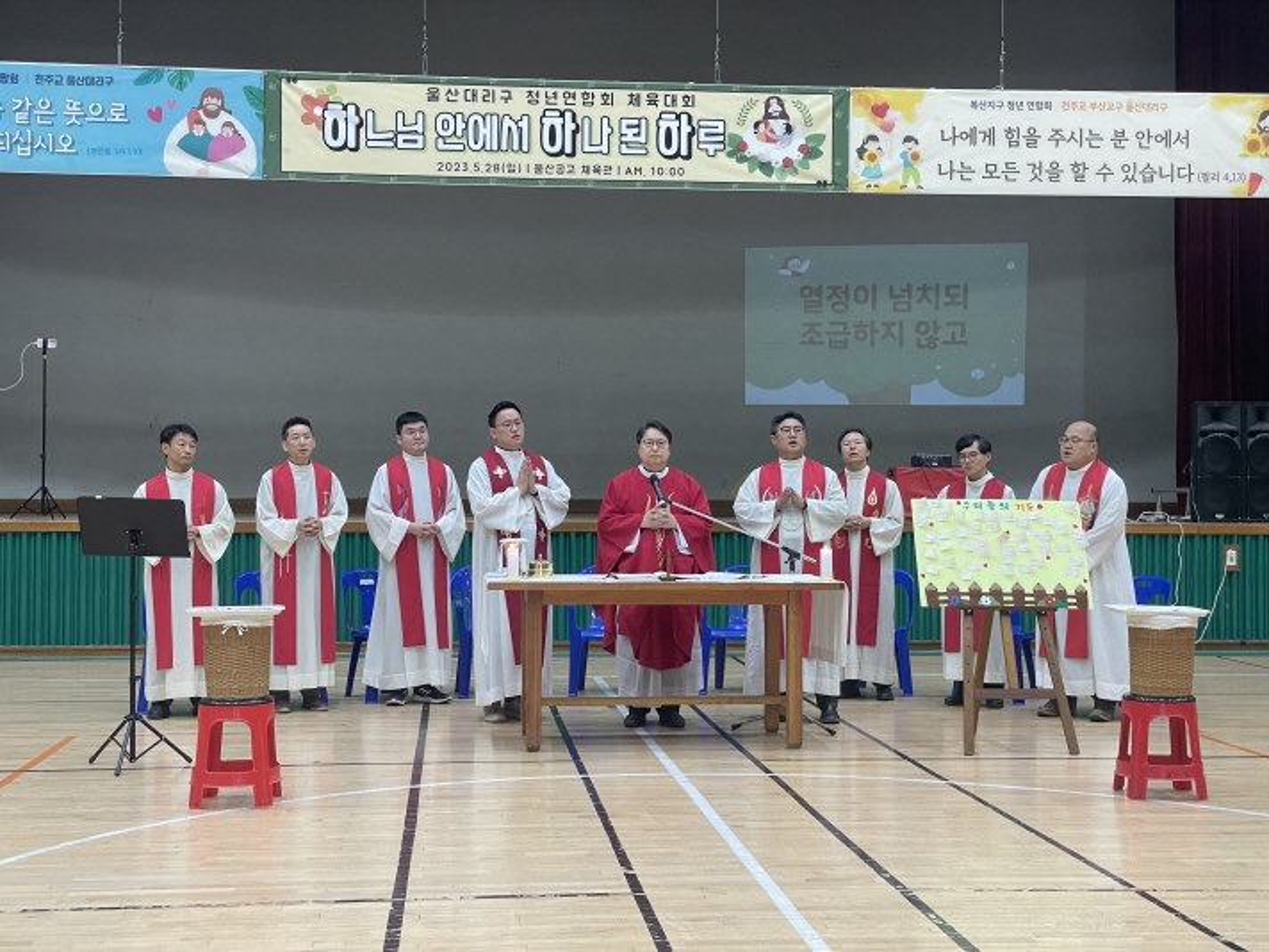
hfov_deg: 36.8
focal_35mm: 52
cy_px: 476
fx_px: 1906
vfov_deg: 28.0
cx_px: 634
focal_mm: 6
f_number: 2
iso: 160
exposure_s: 1/60
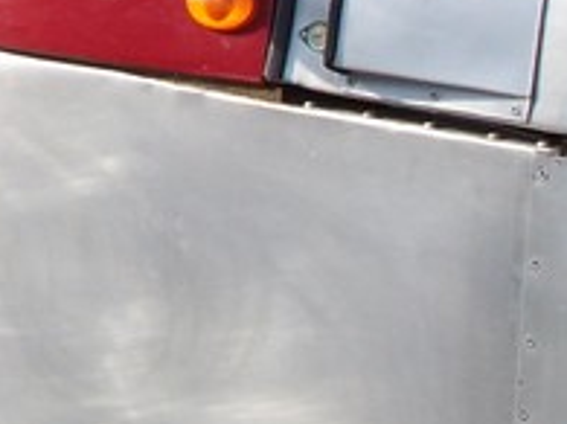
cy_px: -229
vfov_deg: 8.8
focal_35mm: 164
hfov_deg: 11.8
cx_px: -119
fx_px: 2685
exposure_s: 1/350
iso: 80
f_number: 4.8
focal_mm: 8.6
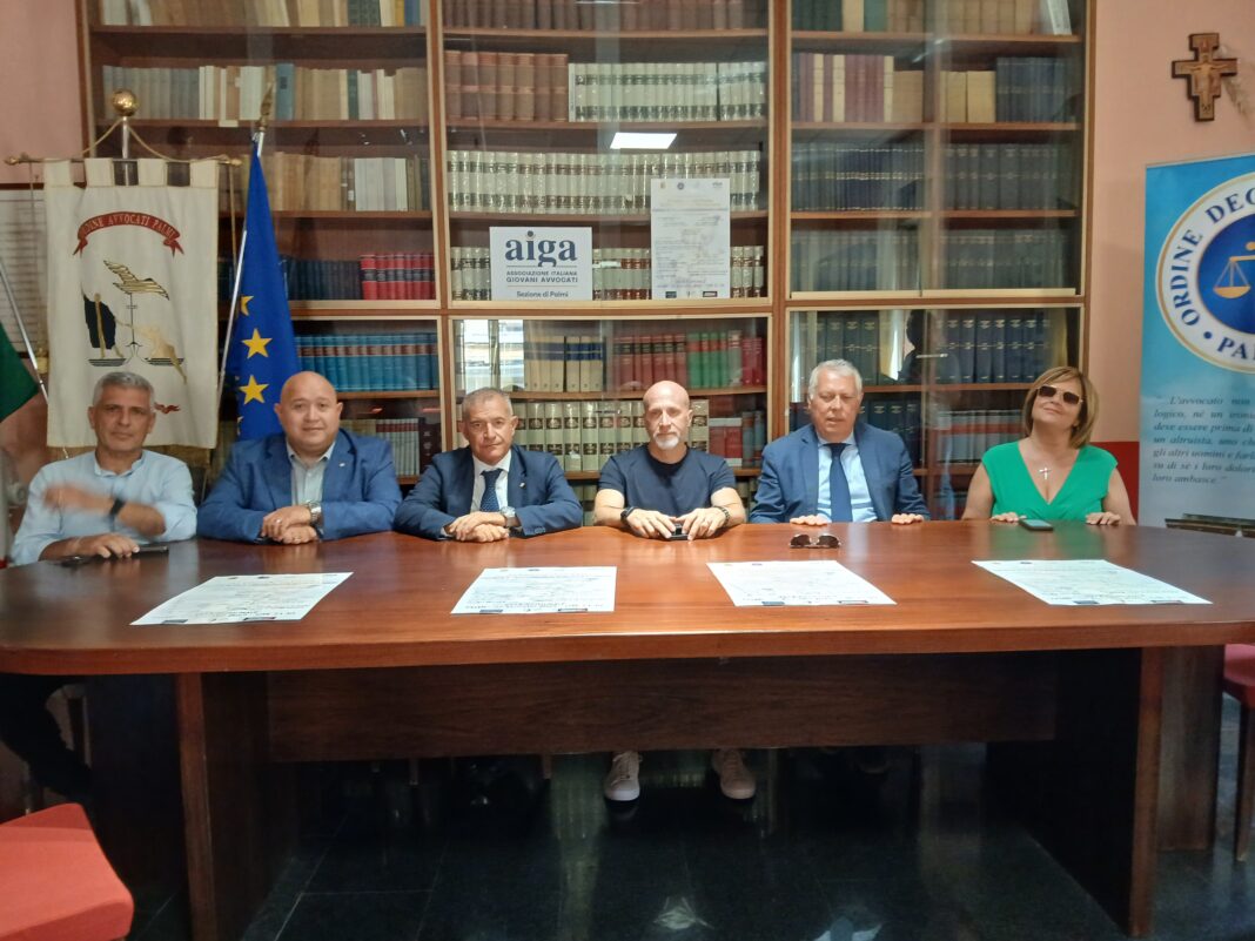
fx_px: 943
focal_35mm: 26
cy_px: 470
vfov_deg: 53.1
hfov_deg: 67.3
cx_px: 628
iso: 400
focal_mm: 3.98
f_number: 1.8
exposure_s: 1/25
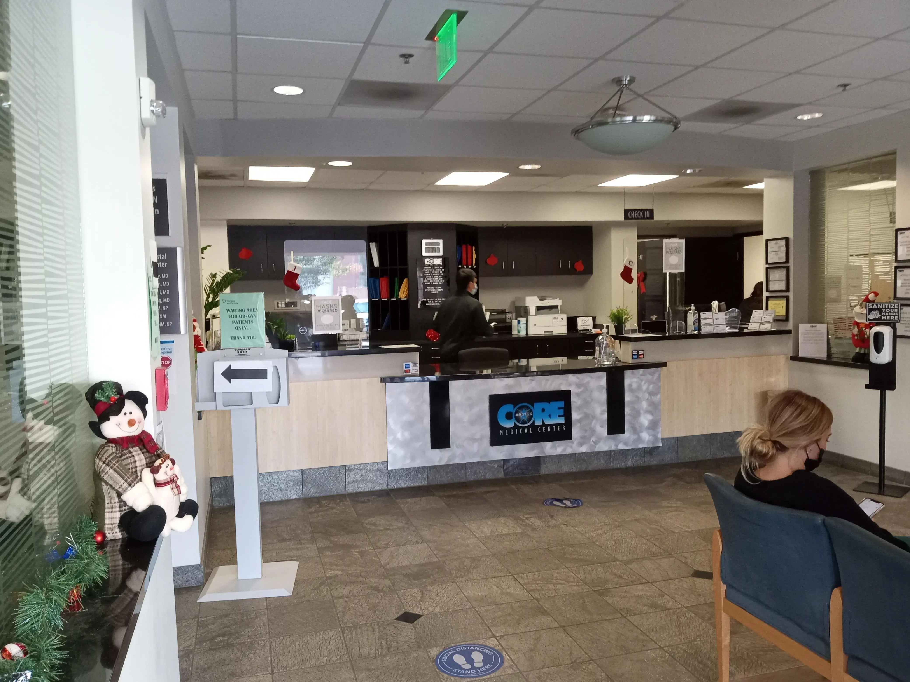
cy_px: 341
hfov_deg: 63.4
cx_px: 455
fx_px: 736
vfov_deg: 49.7
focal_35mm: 28
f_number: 2.2
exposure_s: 1/40
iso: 412
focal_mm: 3.71
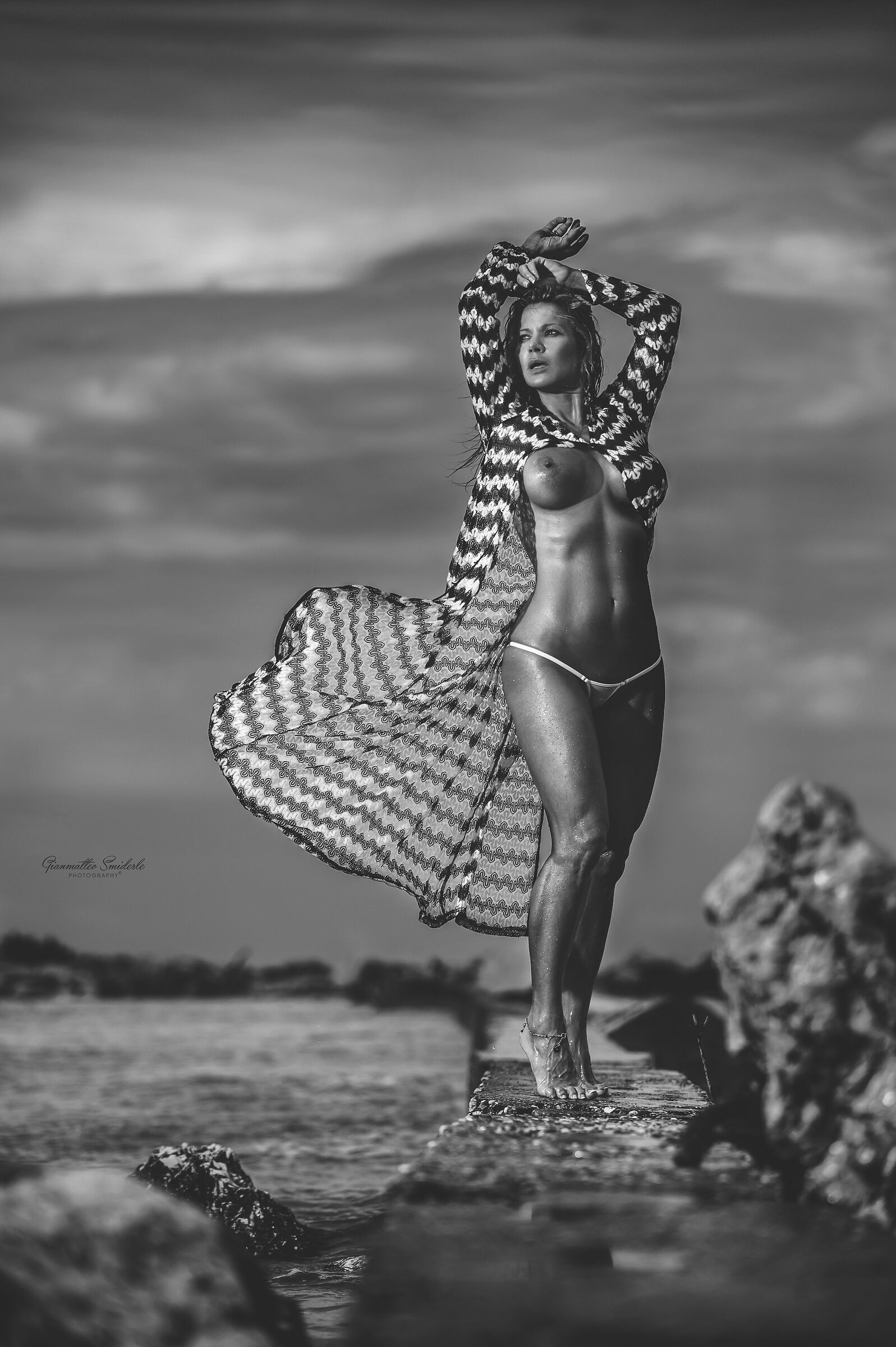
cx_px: 448
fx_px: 3813
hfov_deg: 13.4
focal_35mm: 102
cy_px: 674
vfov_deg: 20.0
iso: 320
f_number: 2.8
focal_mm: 102
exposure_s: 1/8000
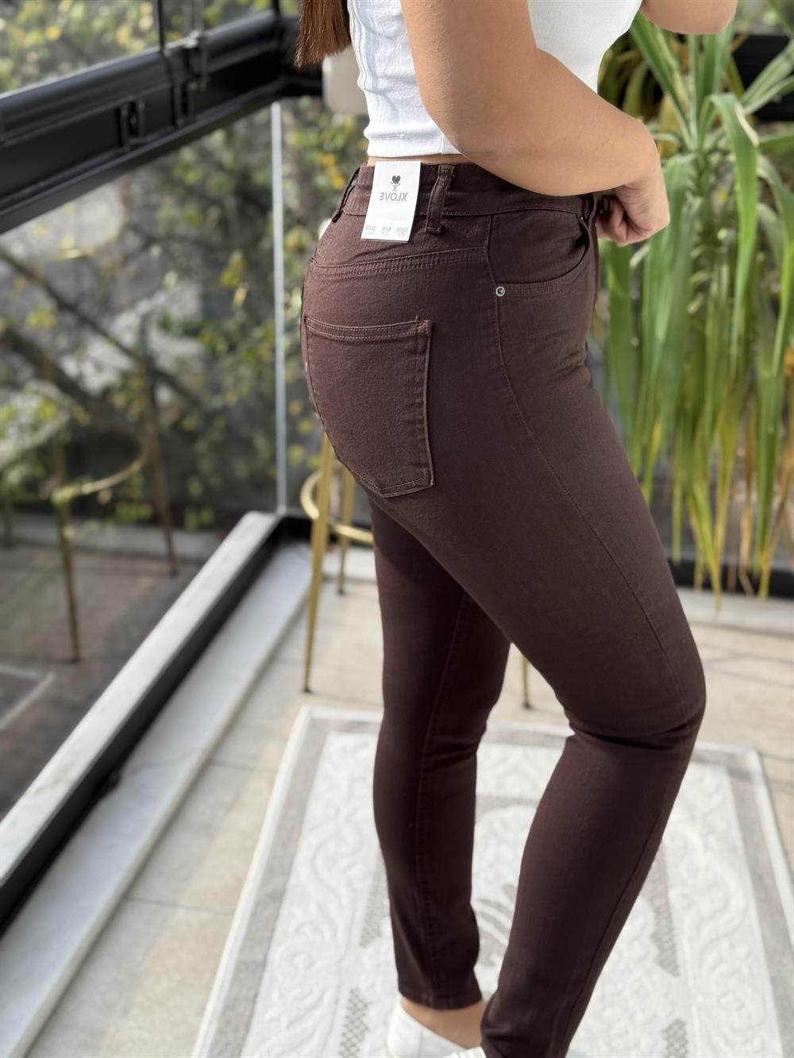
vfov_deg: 39.7
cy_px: 529
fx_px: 1468
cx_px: 397
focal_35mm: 48
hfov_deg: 30.3
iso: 80
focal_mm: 6.76
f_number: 1.78
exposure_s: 1/516
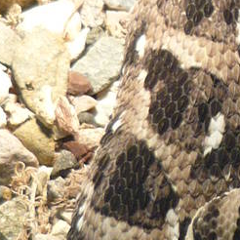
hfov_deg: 9.1
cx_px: 313
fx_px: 1490
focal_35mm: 190
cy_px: 29
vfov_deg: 9.2
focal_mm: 5.5
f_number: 2.8
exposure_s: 1/30
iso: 125
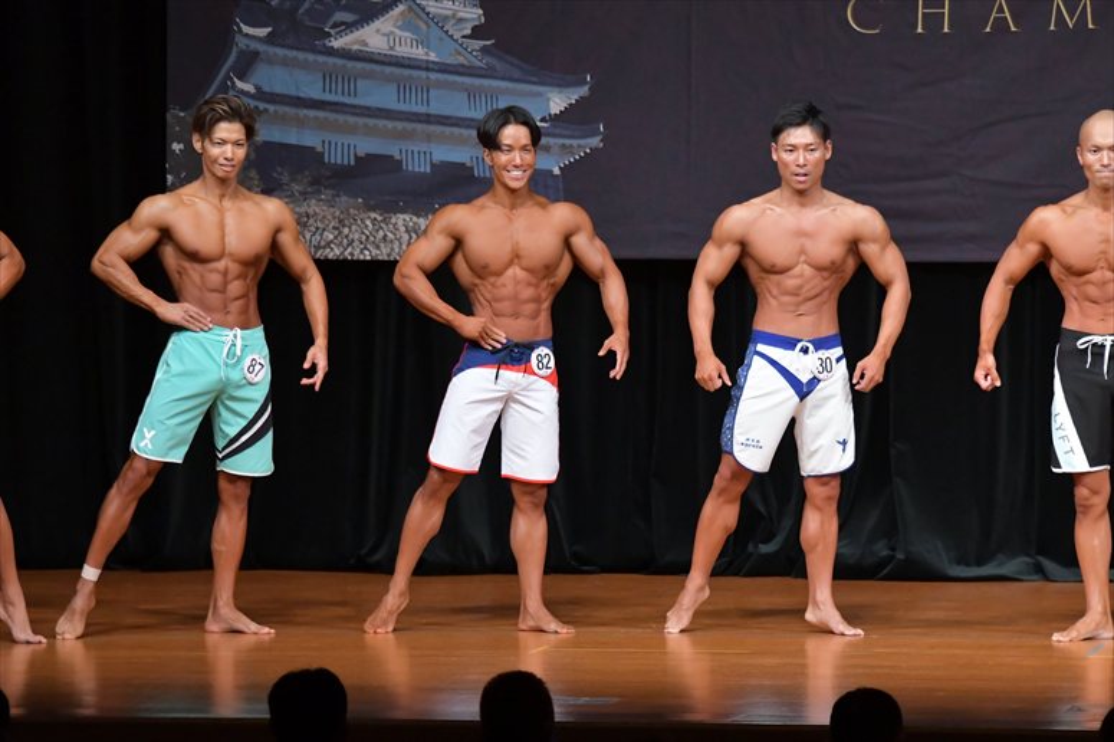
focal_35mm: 240
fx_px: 7423
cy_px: 371
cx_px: 557
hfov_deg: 8.6
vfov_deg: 5.7
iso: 5000
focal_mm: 160
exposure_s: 1/400
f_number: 5.6
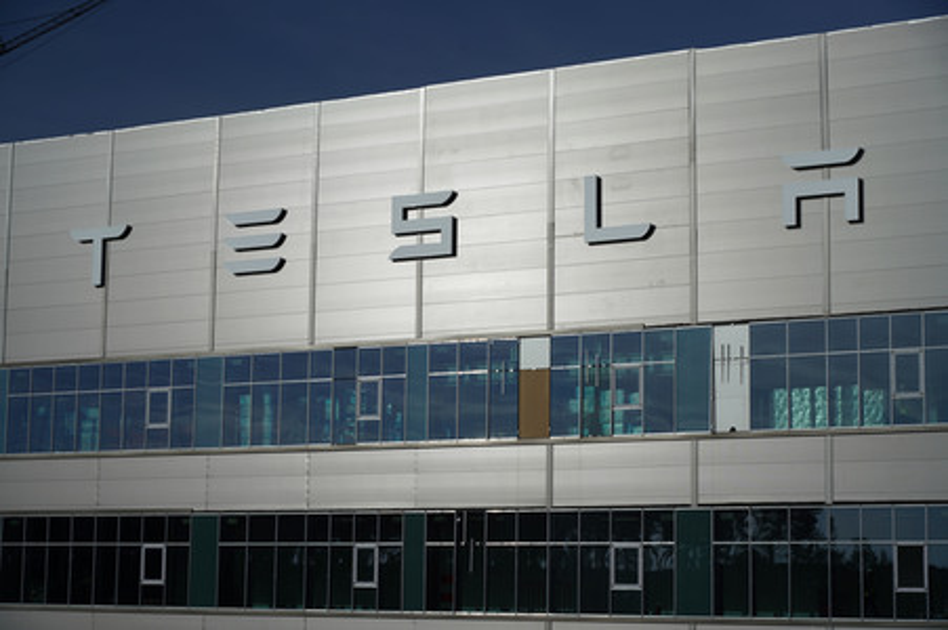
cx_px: 474
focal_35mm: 69
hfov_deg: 29.3
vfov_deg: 19.7
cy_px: 315
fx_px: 1816
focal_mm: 69
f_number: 8
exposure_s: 1/500
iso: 100
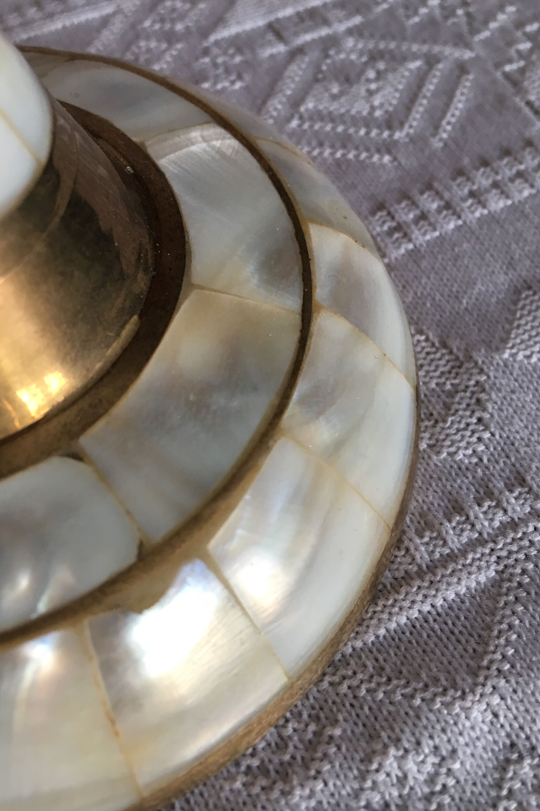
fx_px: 742
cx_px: 219
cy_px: 420
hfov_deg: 39.8
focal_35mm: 33
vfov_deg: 57.2
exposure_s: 1/33
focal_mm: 4.15
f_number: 2.2
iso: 50
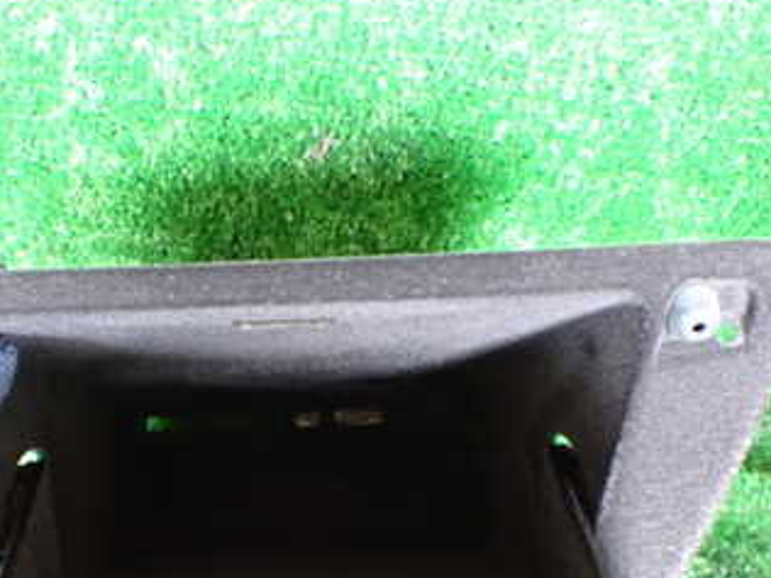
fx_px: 1270
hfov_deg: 33.7
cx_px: 300
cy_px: 454
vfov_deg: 25.3
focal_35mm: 57
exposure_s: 1/40
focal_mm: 5.4
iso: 800
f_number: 2.3
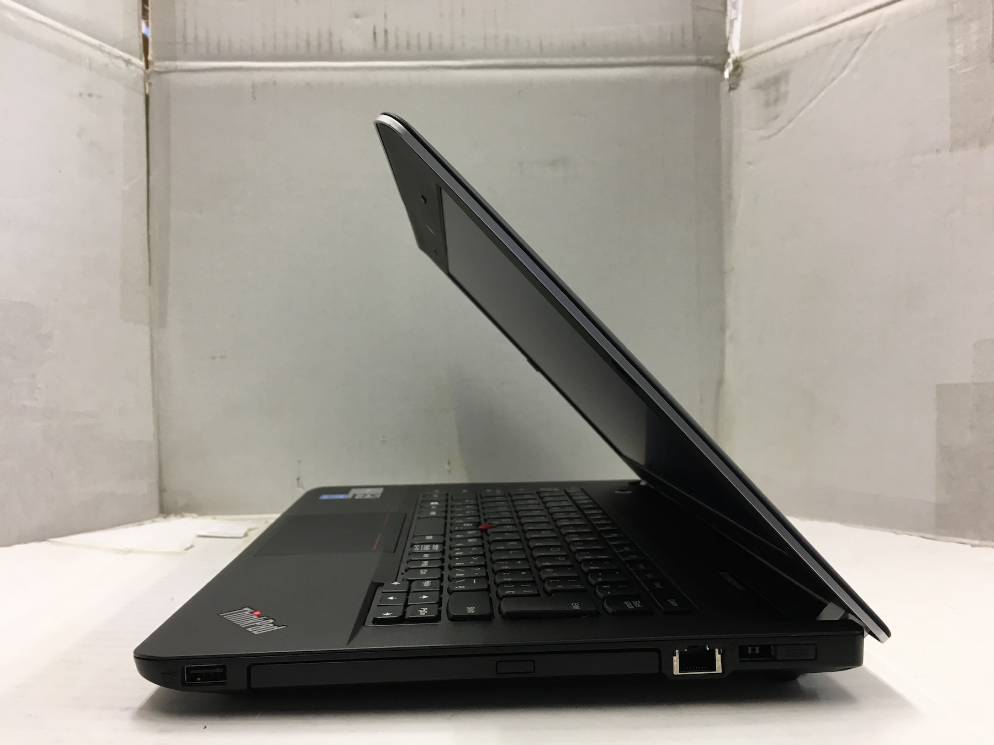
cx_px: 497
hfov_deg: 61.7
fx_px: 833
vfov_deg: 48.2
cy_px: 372
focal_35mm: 29
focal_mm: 4.15
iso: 64
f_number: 2.2
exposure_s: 1/30
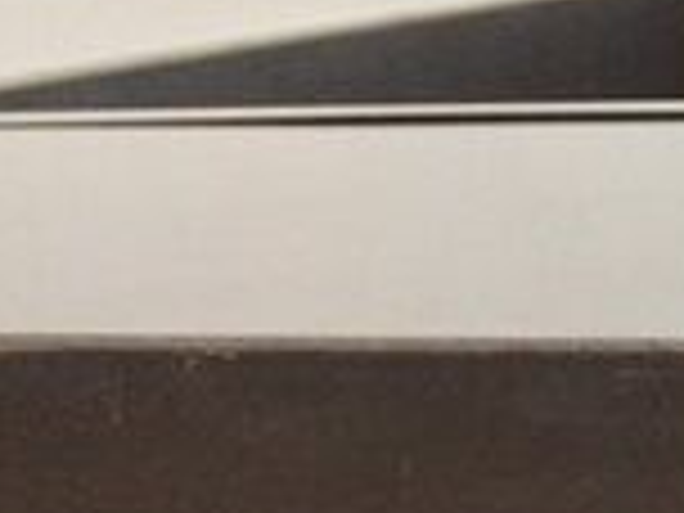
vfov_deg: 7.4
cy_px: 940
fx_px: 3853
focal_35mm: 195
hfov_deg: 8.3
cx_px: 2187
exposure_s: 1/5882
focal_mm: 4.15
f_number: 2.2
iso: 32
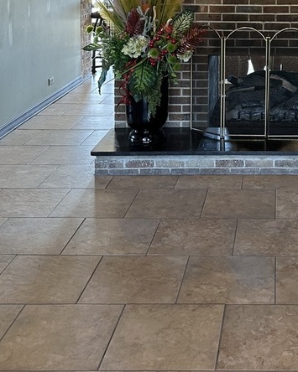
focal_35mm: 57
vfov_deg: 30.6
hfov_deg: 25.6
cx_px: 283
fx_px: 629
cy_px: -2
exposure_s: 1/60
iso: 125
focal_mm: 6.86
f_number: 1.78
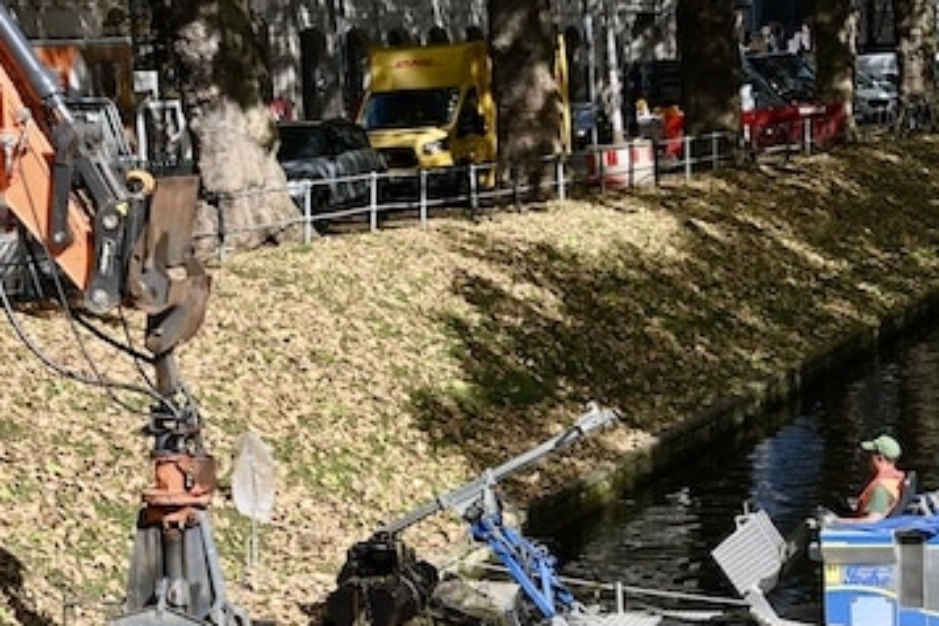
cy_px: 580
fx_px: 2843
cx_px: 458
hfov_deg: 18.8
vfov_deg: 12.5
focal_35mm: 109
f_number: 11
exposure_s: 1/125
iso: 100
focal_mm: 38
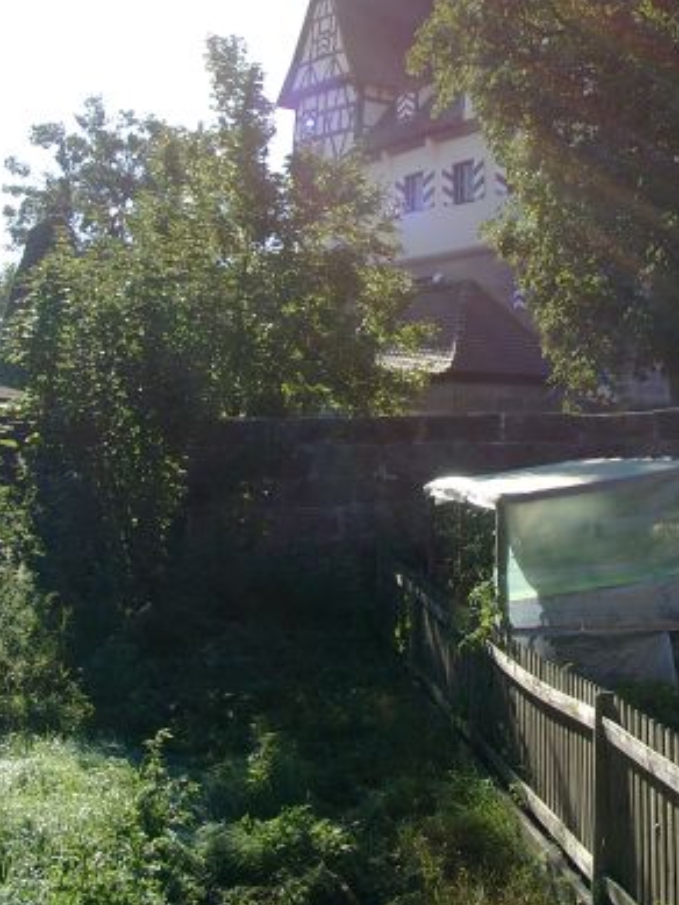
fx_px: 1412
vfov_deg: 34.9
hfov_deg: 26.7
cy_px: 249
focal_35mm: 54
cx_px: 507
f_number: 4
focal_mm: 7.39
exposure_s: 1/484
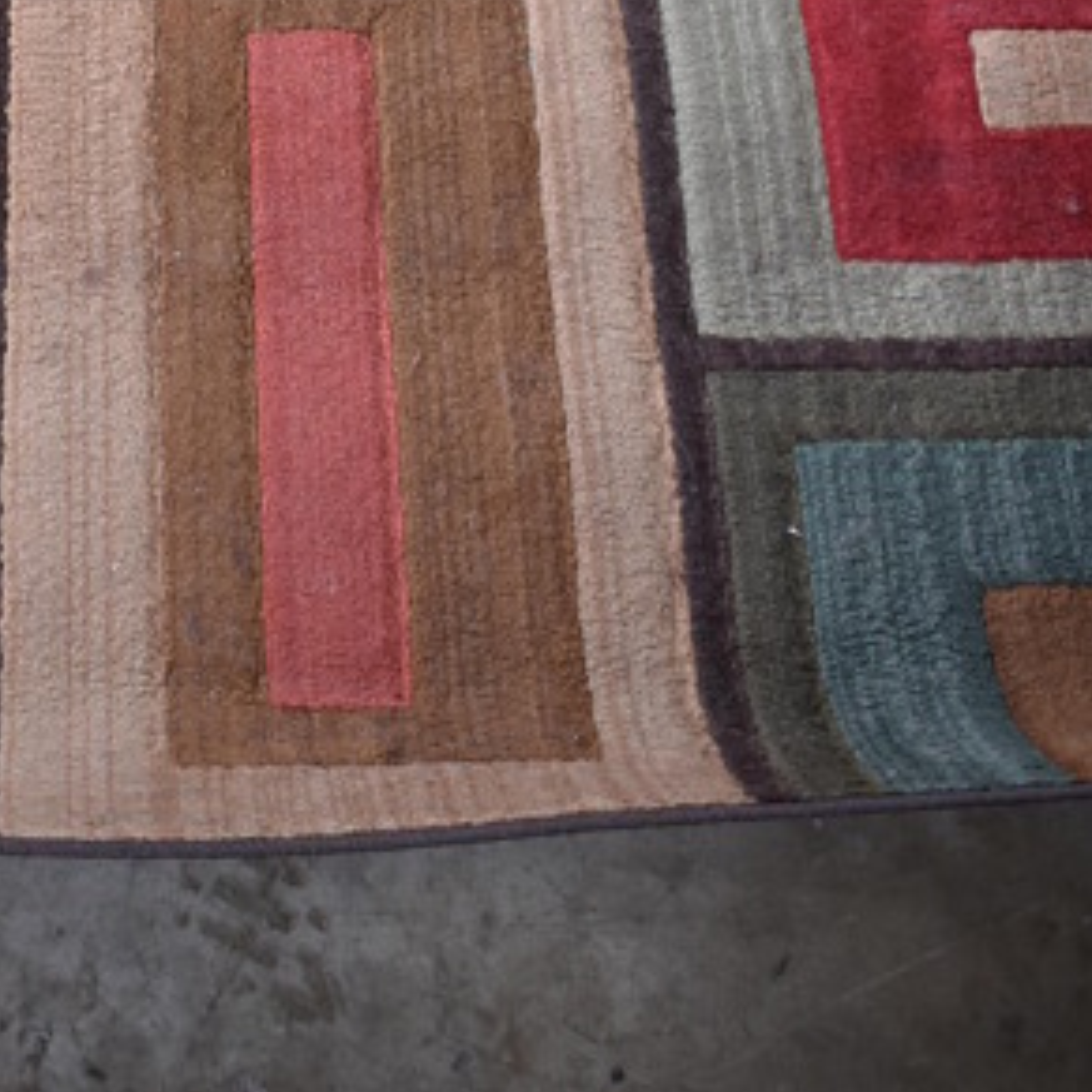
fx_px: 2570
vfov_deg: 22.3
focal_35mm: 72
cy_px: -197
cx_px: 120
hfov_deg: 23.4
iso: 800
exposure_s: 1/160
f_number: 3.5
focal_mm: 18
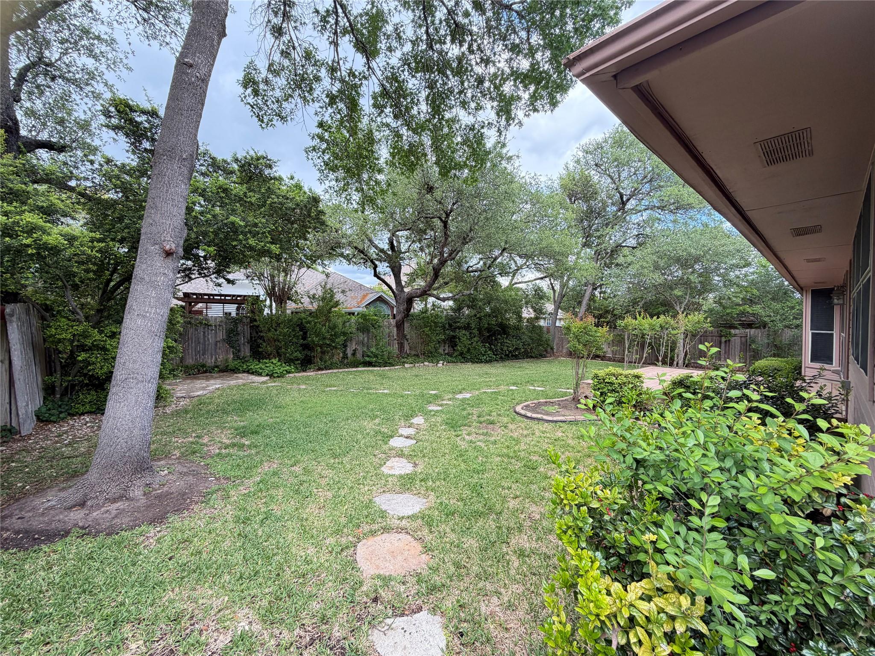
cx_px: 438
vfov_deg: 85.7
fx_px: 354
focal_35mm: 14
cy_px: 328
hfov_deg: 102.1
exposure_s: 1/210
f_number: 2.2
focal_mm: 2.22
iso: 64
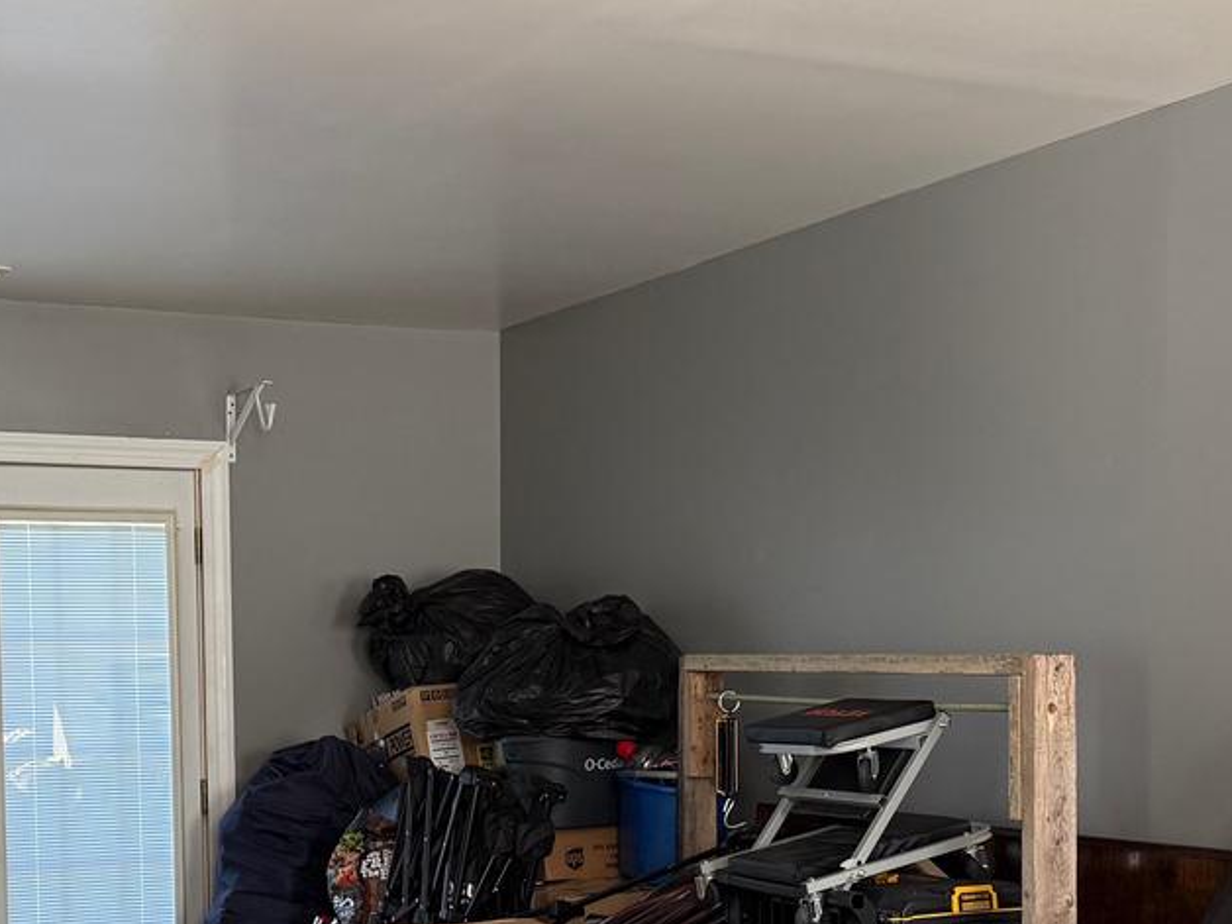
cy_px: 728
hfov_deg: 34.7
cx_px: 430
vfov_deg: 26.1
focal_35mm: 55
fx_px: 1957
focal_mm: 6.76
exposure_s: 1/112
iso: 200
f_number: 1.78
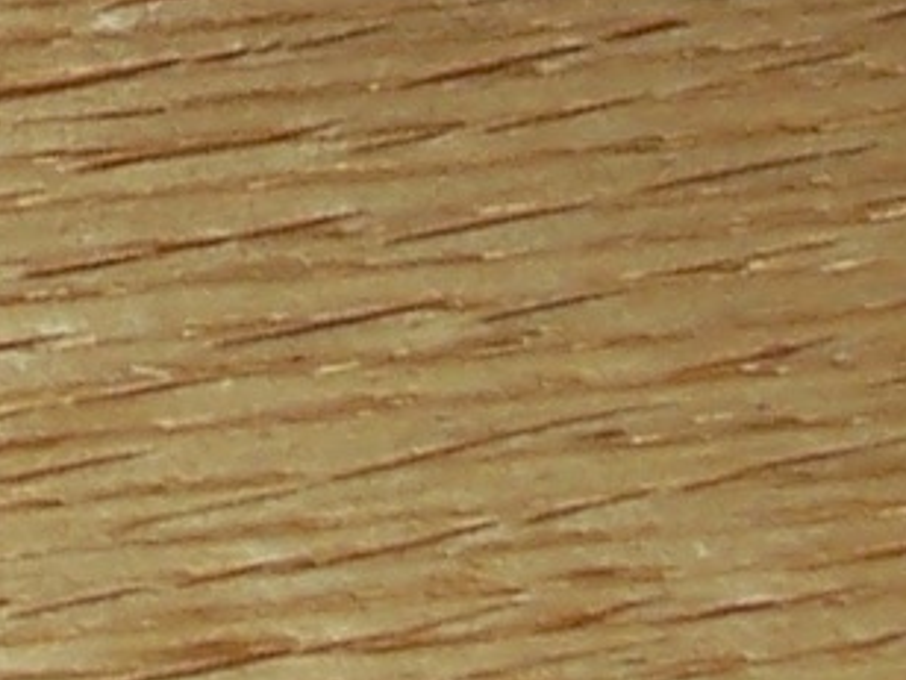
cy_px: -1428
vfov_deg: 4.5
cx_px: -1018
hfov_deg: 6.1
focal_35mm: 314
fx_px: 8218
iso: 80
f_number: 2.8
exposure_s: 1/60
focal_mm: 7.2
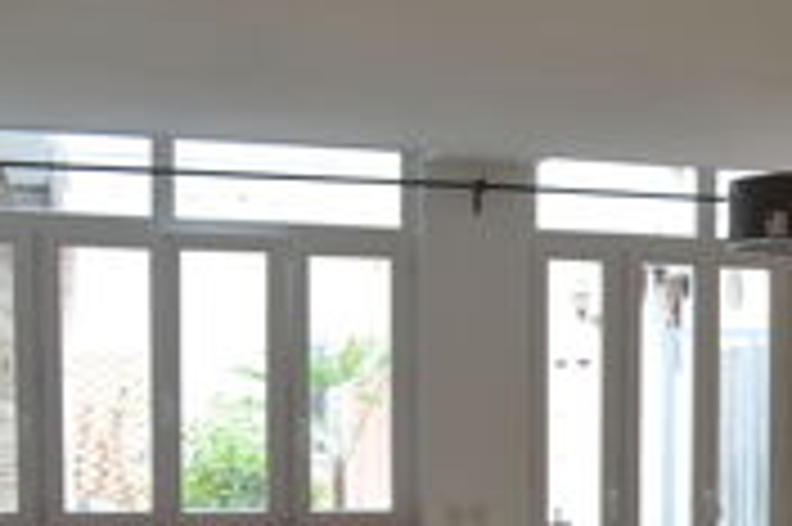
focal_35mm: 82
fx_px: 1802
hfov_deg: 24.1
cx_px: 720
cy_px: 634
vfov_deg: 16.0
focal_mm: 20
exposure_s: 1/60
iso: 400
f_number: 5.6
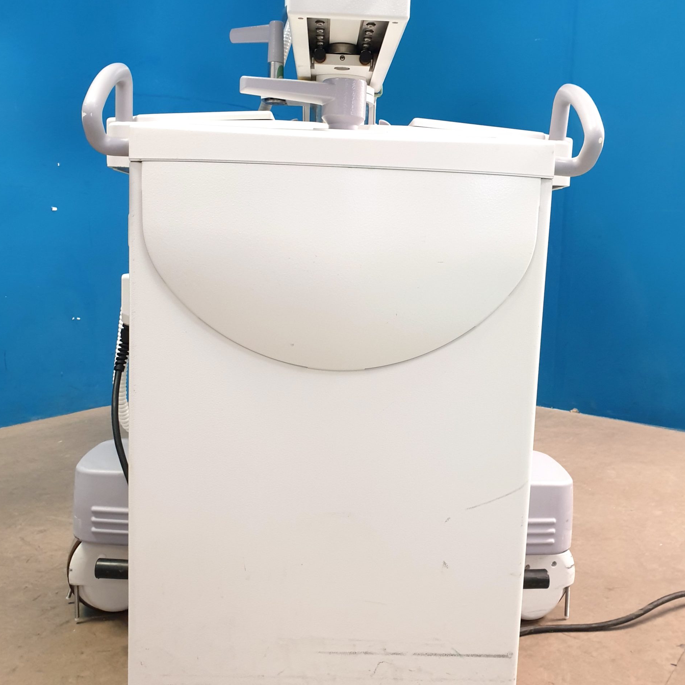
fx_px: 694
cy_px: 333
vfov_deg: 52.5
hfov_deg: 52.5
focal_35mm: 31
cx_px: 342
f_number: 2.4
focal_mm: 4.3
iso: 320
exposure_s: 1/25
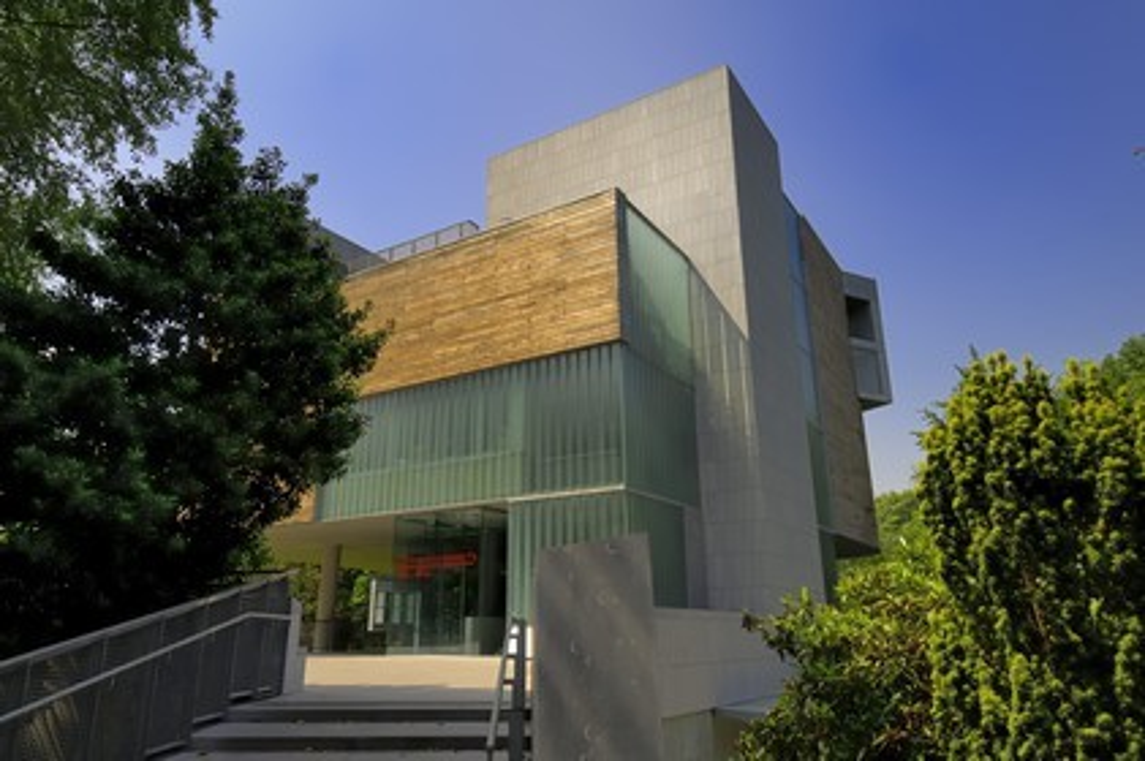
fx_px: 763
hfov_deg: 73.8
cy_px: 380
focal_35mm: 24
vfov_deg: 53.1
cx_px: 572
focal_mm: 16
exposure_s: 1/160
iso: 100
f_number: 9.5
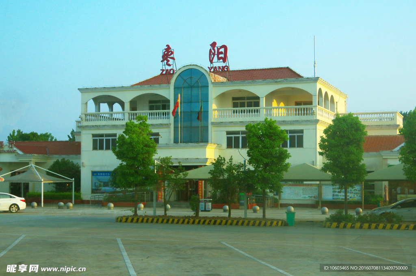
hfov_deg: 36.9
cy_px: 138
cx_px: 208
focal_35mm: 54
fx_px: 623
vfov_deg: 25.0
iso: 400
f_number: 5.6
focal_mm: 36
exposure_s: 1/800
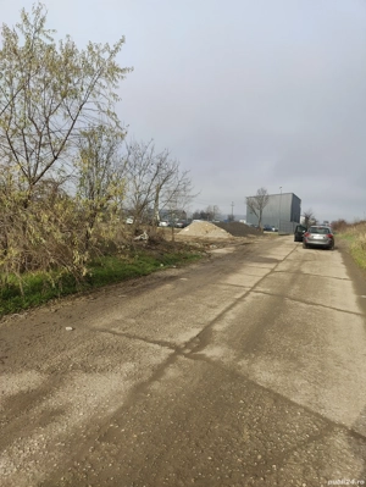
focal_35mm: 23
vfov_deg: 73.9
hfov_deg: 59.0
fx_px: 324
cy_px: 244
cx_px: 183
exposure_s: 1/1382
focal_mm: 6.06
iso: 50
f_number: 1.8
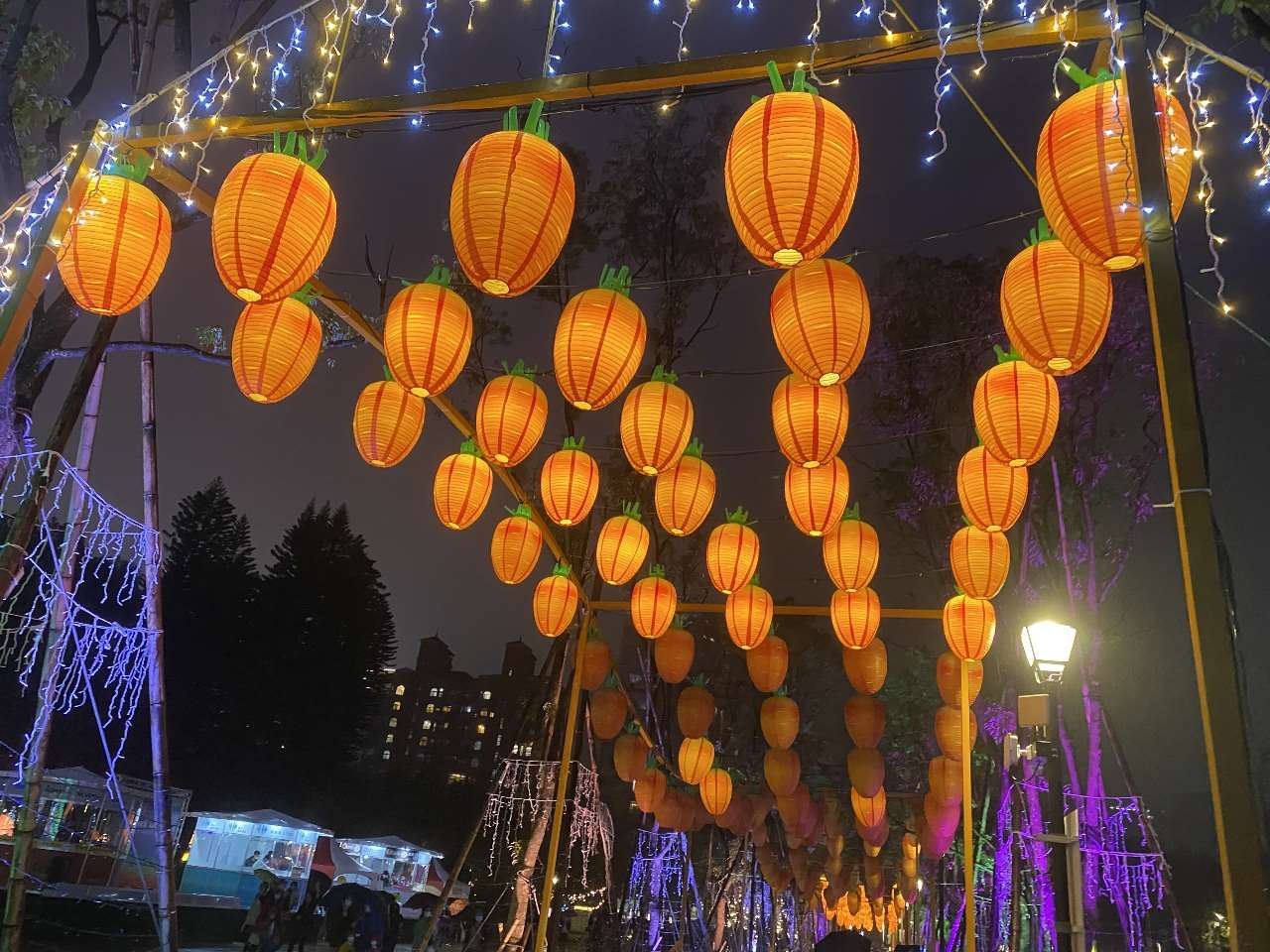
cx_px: 635
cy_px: 476
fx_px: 954
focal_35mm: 26
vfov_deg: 53.1
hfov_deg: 67.3
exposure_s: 1/60
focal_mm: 4.25
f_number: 1.8
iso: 320
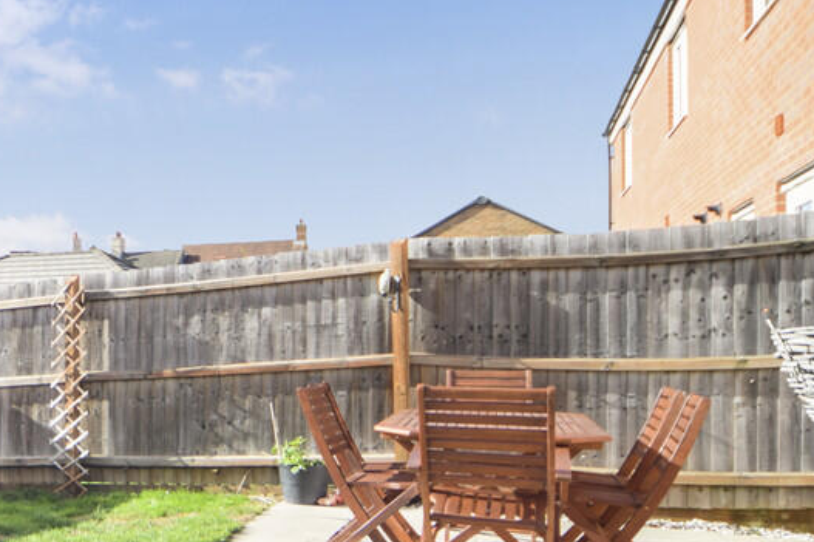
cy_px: 330
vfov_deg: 37.7
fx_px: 791
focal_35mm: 35
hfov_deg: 47.3
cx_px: 40
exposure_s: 1/200
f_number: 4.5
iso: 100
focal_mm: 12
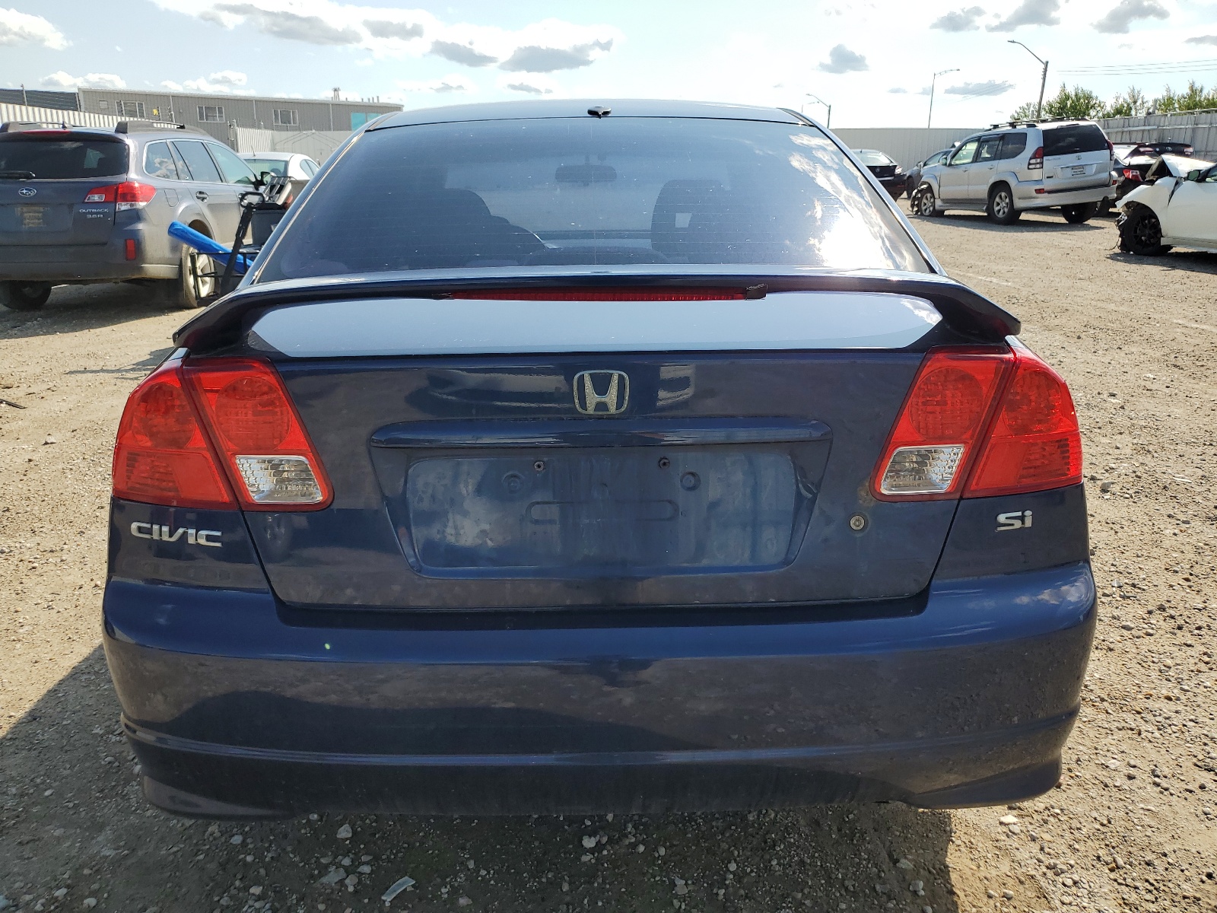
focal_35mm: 26
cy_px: 456
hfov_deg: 67.3
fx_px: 914
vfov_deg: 53.1
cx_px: 608
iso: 50
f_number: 1.5
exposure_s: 1/2500
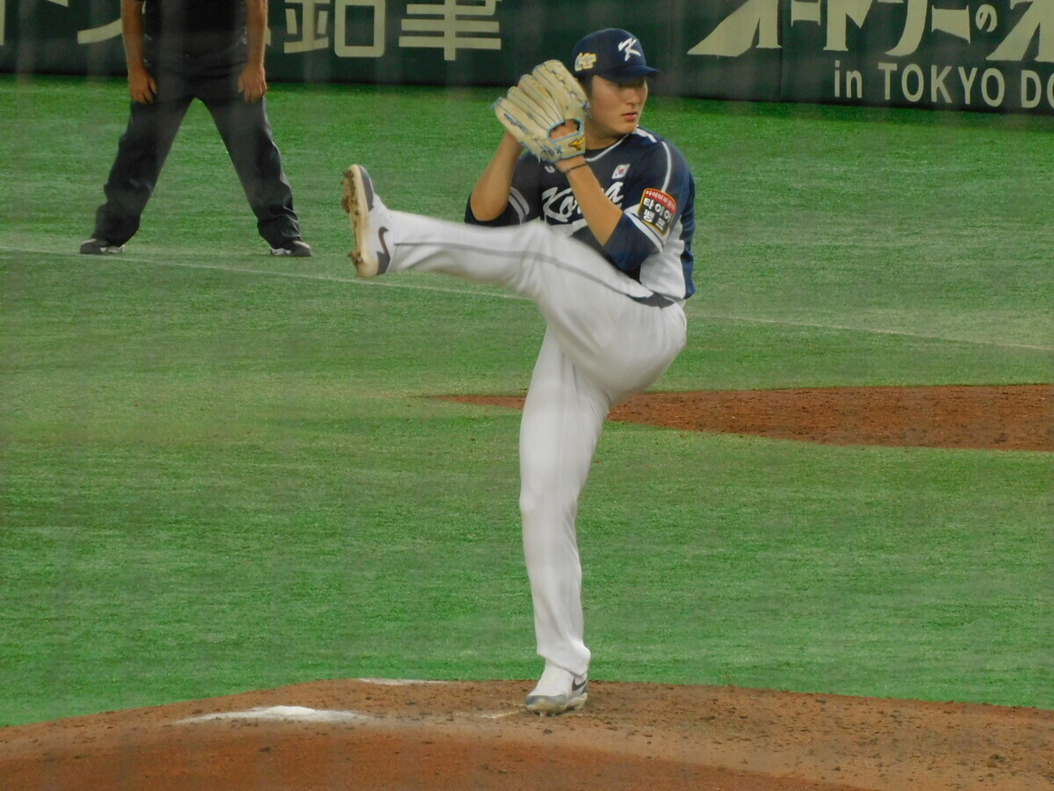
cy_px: 396
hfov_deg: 3.3
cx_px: 527
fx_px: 18269
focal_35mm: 600
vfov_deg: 2.5
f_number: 5.6
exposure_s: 1/80
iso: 400
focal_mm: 107.5
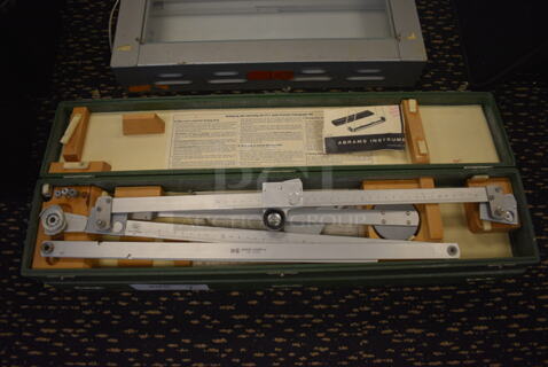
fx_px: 411
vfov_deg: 48.1
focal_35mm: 27
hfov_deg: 67.3
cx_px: 274
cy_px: 184
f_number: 3.5
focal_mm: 18
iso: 800
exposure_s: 1/200
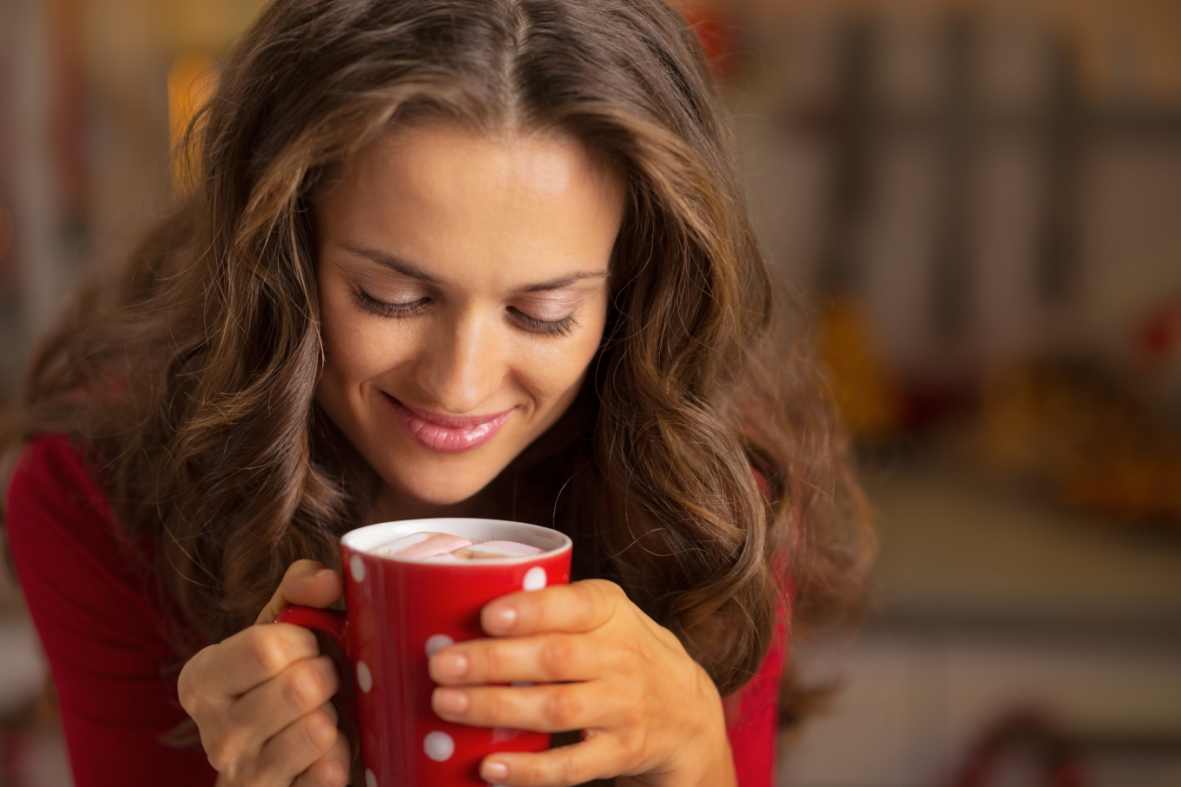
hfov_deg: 23.9
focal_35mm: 85
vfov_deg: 16.1
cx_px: 590
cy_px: 394
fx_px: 2788
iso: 100
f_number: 2
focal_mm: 85
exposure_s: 1/125
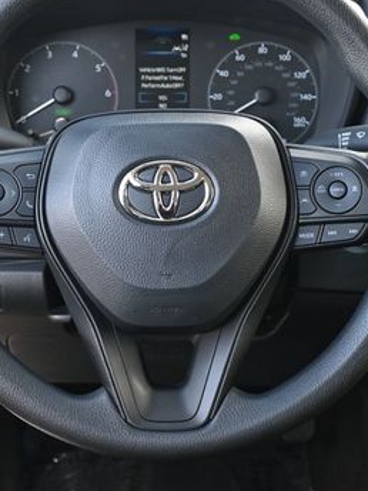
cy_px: 197
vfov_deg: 25.9
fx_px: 1063
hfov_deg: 19.6
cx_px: 171
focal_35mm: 75
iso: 720
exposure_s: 1/125
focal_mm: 28
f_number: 4.5
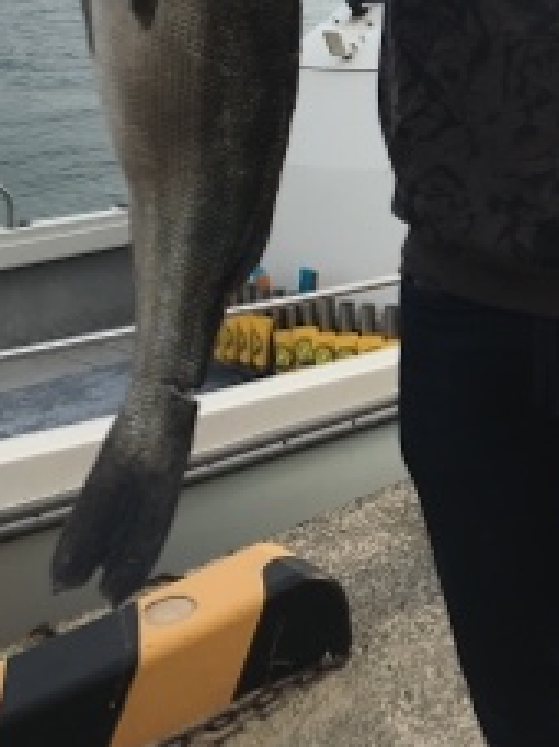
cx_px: 534
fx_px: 1379
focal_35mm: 64
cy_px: 105
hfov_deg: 22.2
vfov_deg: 29.3
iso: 25
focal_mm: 4.15
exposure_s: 1/845
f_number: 2.2
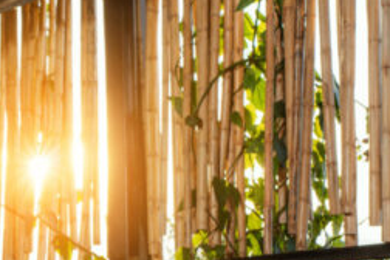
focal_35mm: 159
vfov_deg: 8.5
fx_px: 1722
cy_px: 309
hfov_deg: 12.3
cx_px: -200
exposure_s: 1/125
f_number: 8
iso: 250
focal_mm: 50
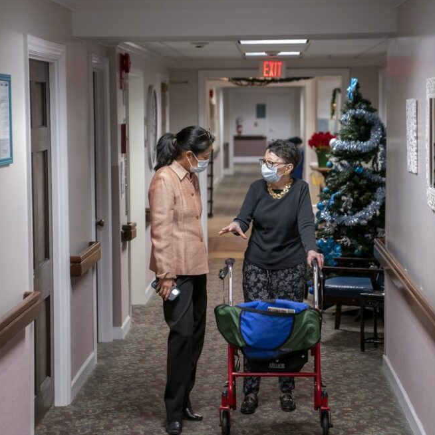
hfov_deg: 19.1
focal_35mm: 91
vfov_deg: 19.1
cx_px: 212
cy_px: 214
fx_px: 1294
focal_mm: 70
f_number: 2.8
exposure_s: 1/200
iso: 4000
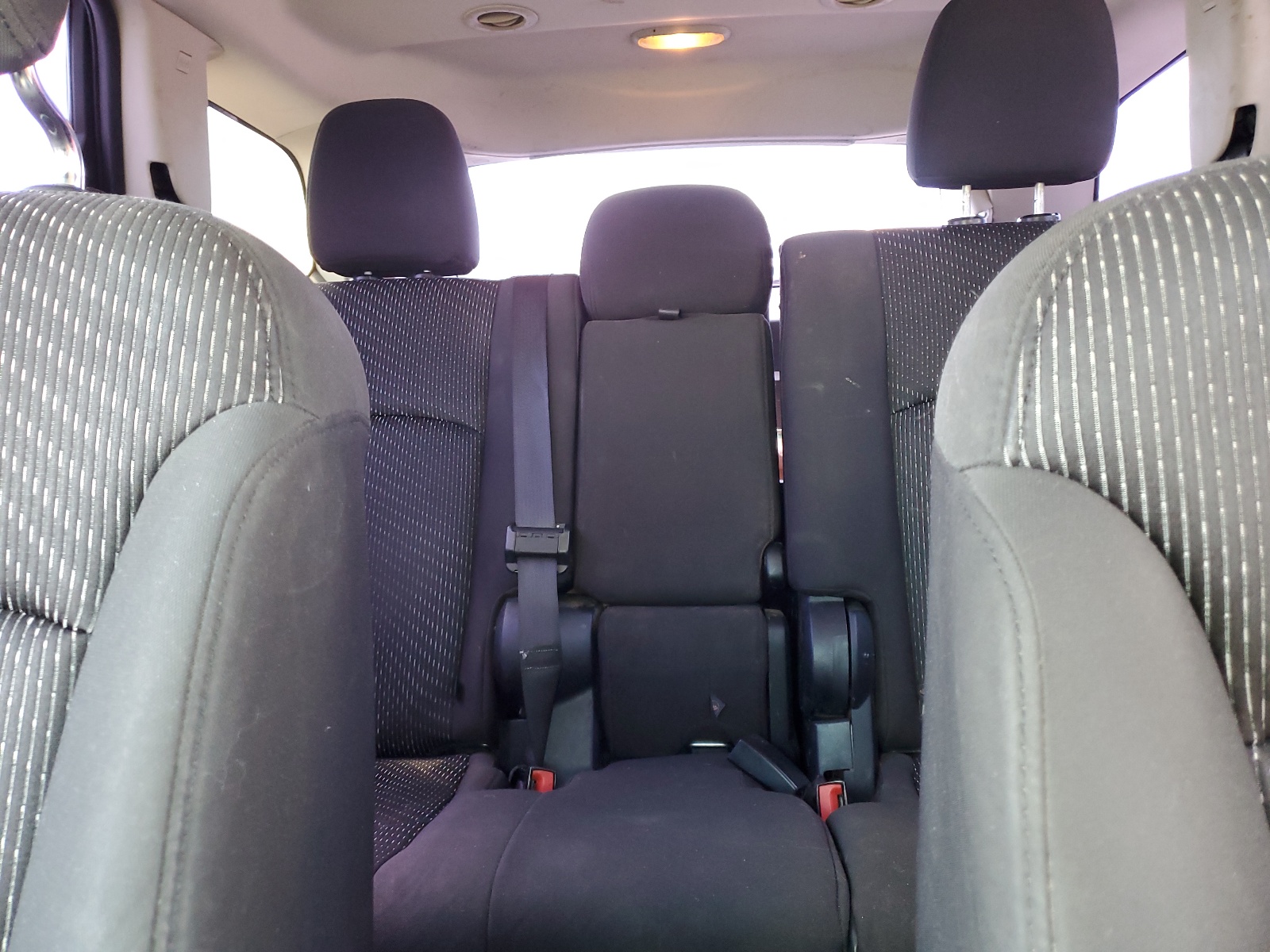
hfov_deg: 67.3
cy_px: 476
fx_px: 954
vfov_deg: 53.1
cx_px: 635
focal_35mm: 26
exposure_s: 1/60.2
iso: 190
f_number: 1.5
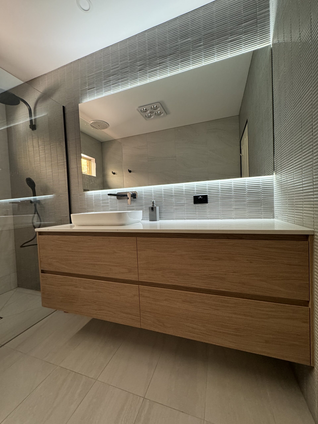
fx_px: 171
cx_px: 159
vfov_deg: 102.1
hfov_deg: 85.7
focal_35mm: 14
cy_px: 212
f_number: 2.2
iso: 320
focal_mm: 2.22
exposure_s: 1/70
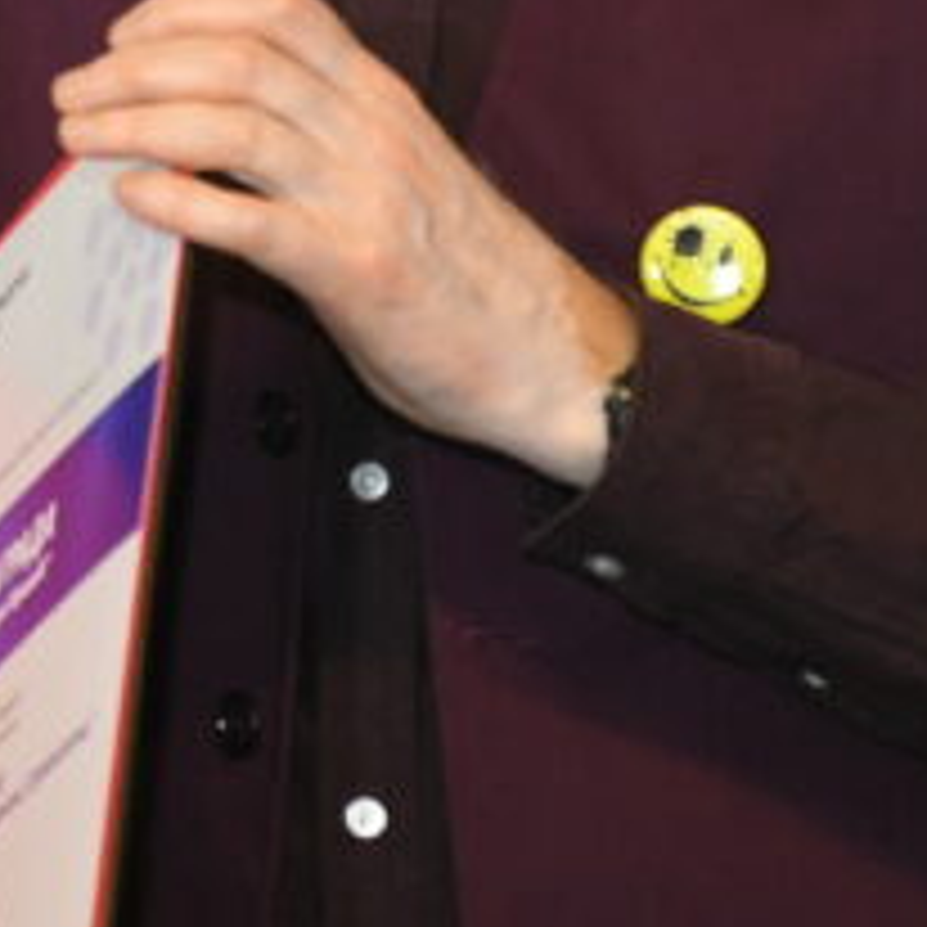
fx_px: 25632
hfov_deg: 2.1
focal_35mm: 846
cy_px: -200
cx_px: -886
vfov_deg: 2.1
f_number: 3.5
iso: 1600
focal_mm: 200
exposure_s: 1/200
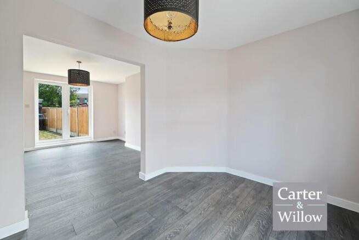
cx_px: 180
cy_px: 120
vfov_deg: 81.2
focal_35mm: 14
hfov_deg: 104.2
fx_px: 140
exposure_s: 1/5
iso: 125
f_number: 7.1
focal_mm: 14
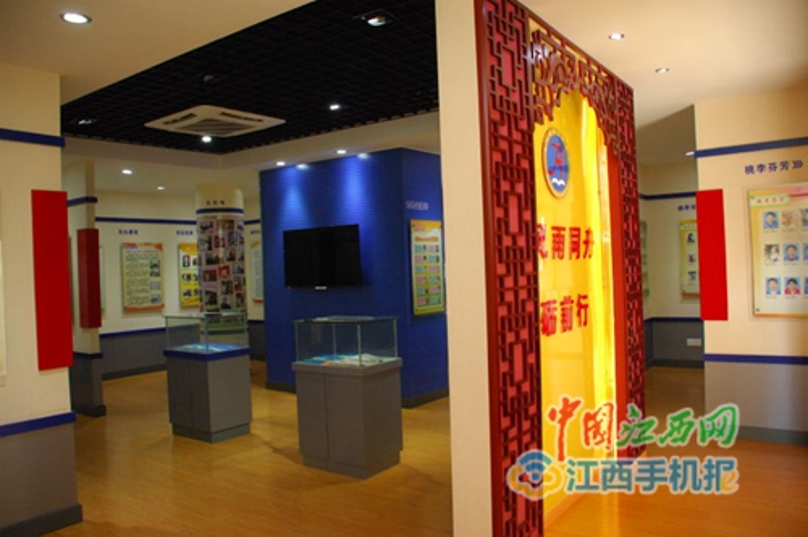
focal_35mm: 27
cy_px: 268
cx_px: 404
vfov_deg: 47.8
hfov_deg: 67.4
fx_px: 605
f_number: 3.5
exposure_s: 1/60
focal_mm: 18
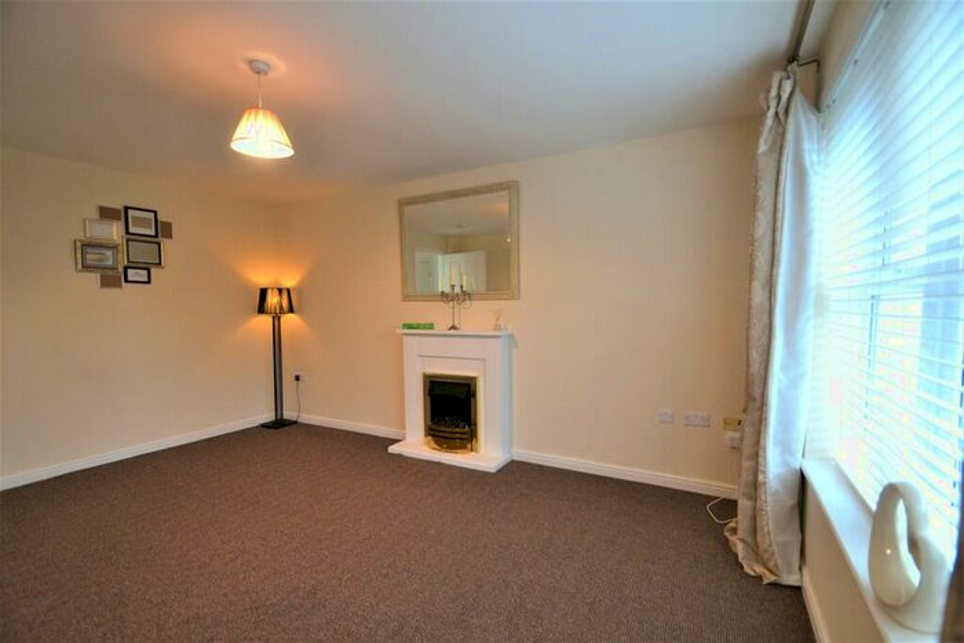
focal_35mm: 15
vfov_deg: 77.4
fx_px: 402
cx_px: 482
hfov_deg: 100.4
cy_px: 322
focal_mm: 10
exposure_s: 1/60
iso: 560
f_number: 3.5
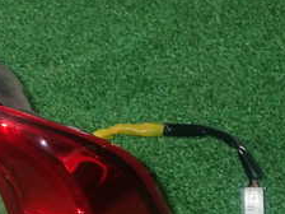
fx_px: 906
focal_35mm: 110
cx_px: -93
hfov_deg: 16.8
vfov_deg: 13.5
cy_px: 117
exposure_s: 1/40
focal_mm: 7.31
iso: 800
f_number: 8
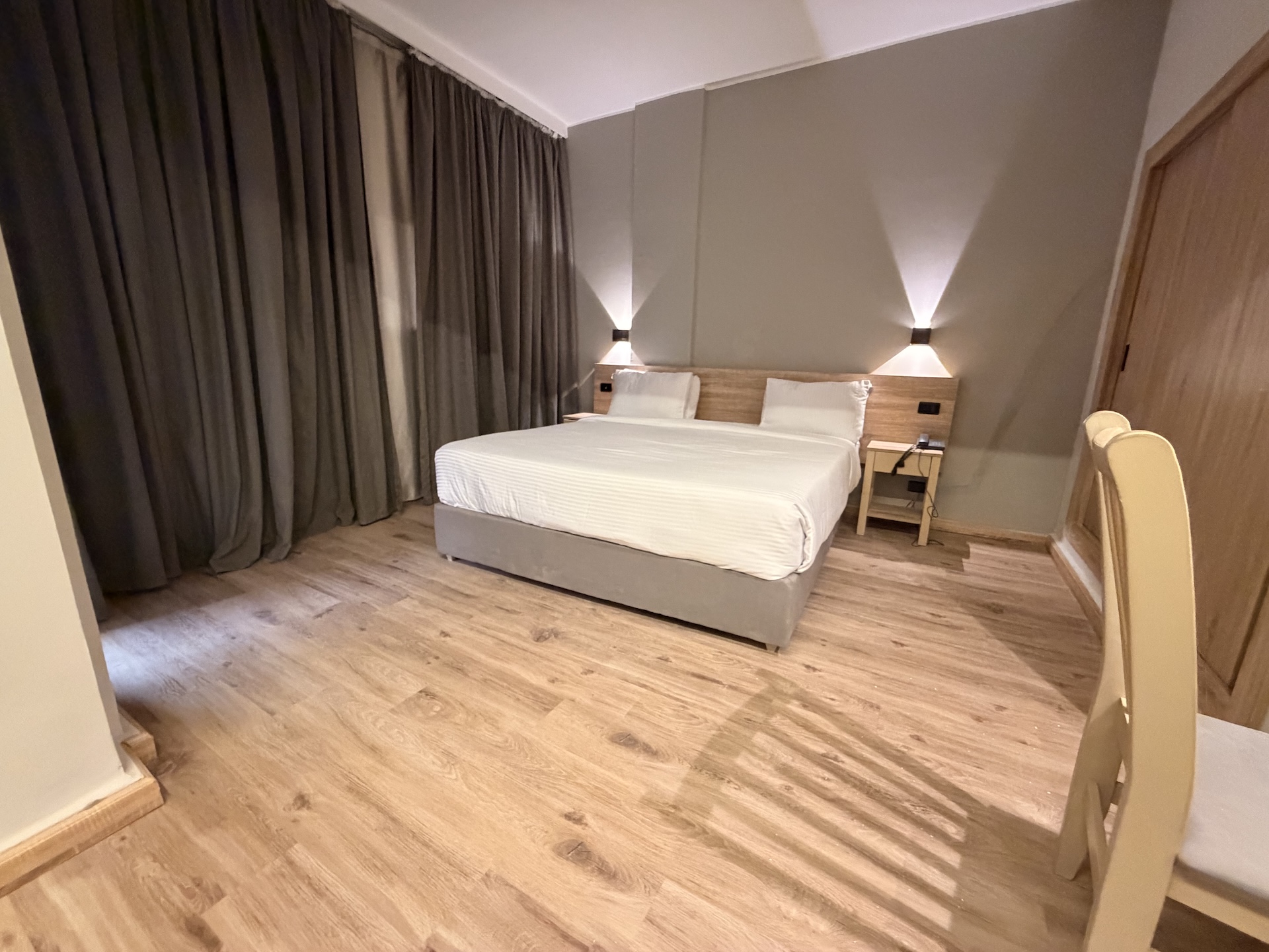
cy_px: 476
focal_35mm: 14
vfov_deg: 85.7
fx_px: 513
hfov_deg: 102.1
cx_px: 634
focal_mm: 2.22
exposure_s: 1/50
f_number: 2.2
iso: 800
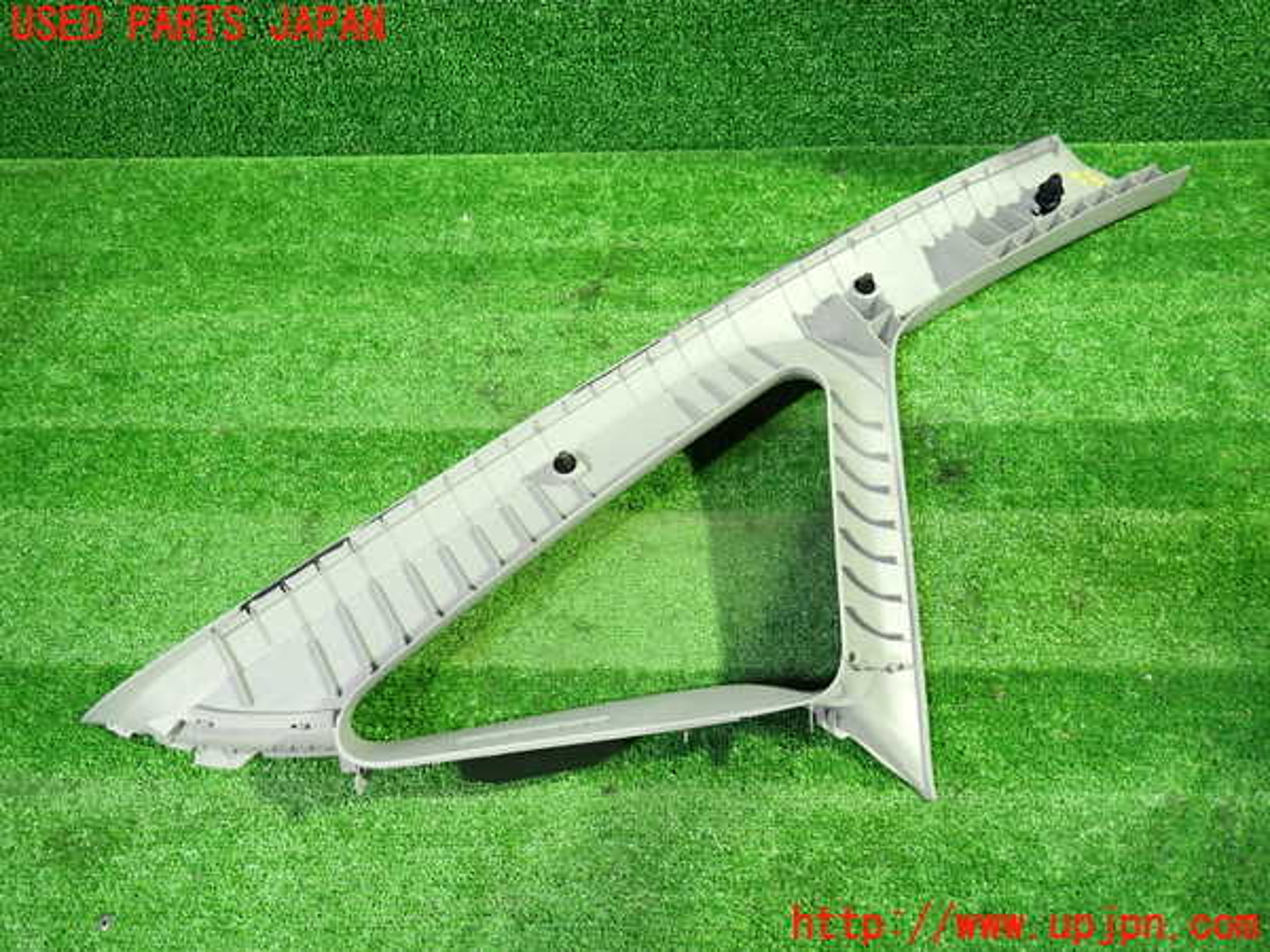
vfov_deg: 54.9
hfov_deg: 69.4
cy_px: 476
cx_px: 635
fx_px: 917
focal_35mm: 25
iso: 640
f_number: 2
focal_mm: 4.5
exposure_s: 1/30
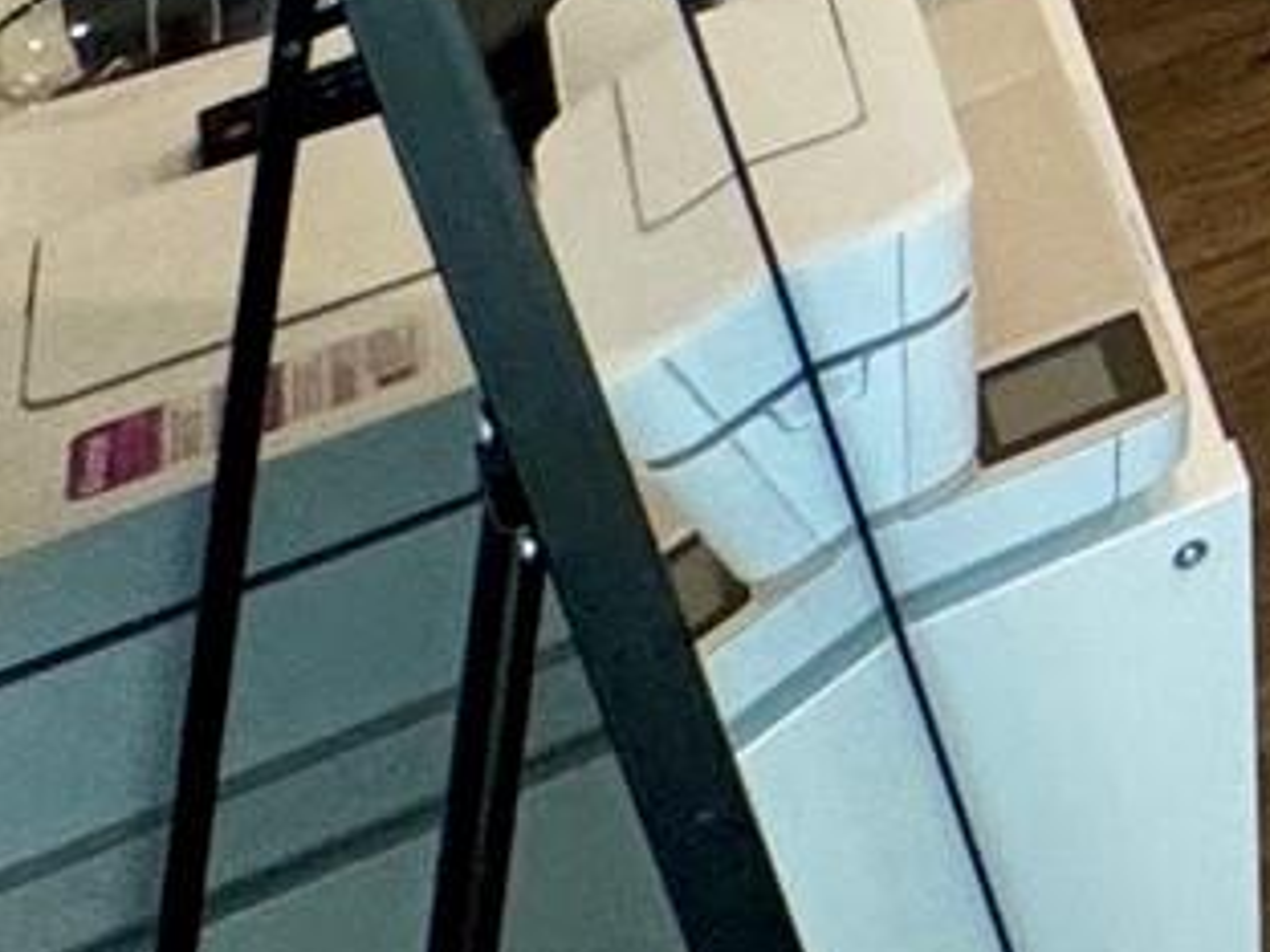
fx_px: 3375
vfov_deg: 10.9
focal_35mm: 92
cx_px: 3773
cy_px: -1884
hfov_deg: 11.6
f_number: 2.2
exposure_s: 1/120
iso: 160
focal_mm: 2.22
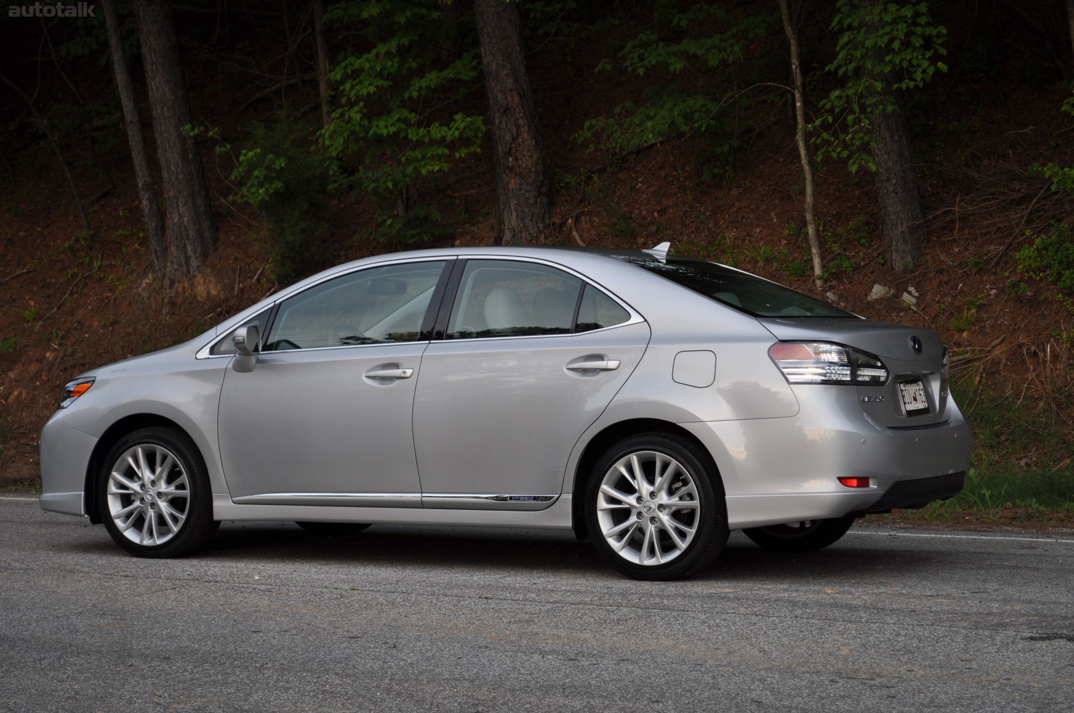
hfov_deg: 24.6
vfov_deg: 16.5
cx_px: 537
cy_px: 356
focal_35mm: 82
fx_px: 2458
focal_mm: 55
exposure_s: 1/125
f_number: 5.6
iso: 250
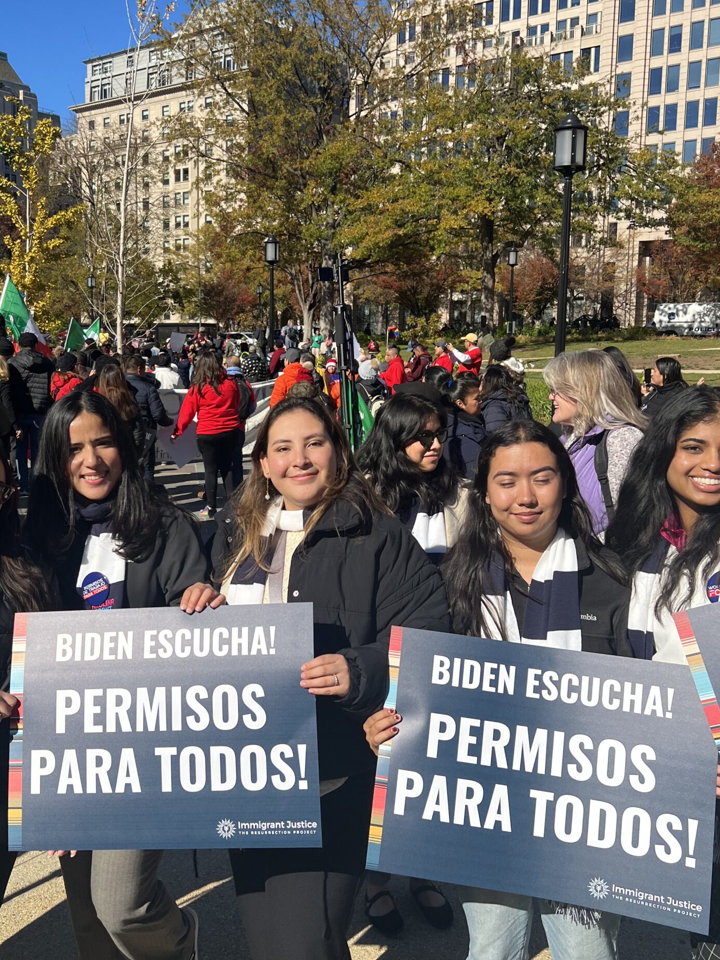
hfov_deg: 39.4
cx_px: 274
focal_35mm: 36
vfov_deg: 51.3
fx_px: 998
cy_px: 466
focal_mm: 5.7
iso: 50
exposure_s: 1/3831
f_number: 1.5
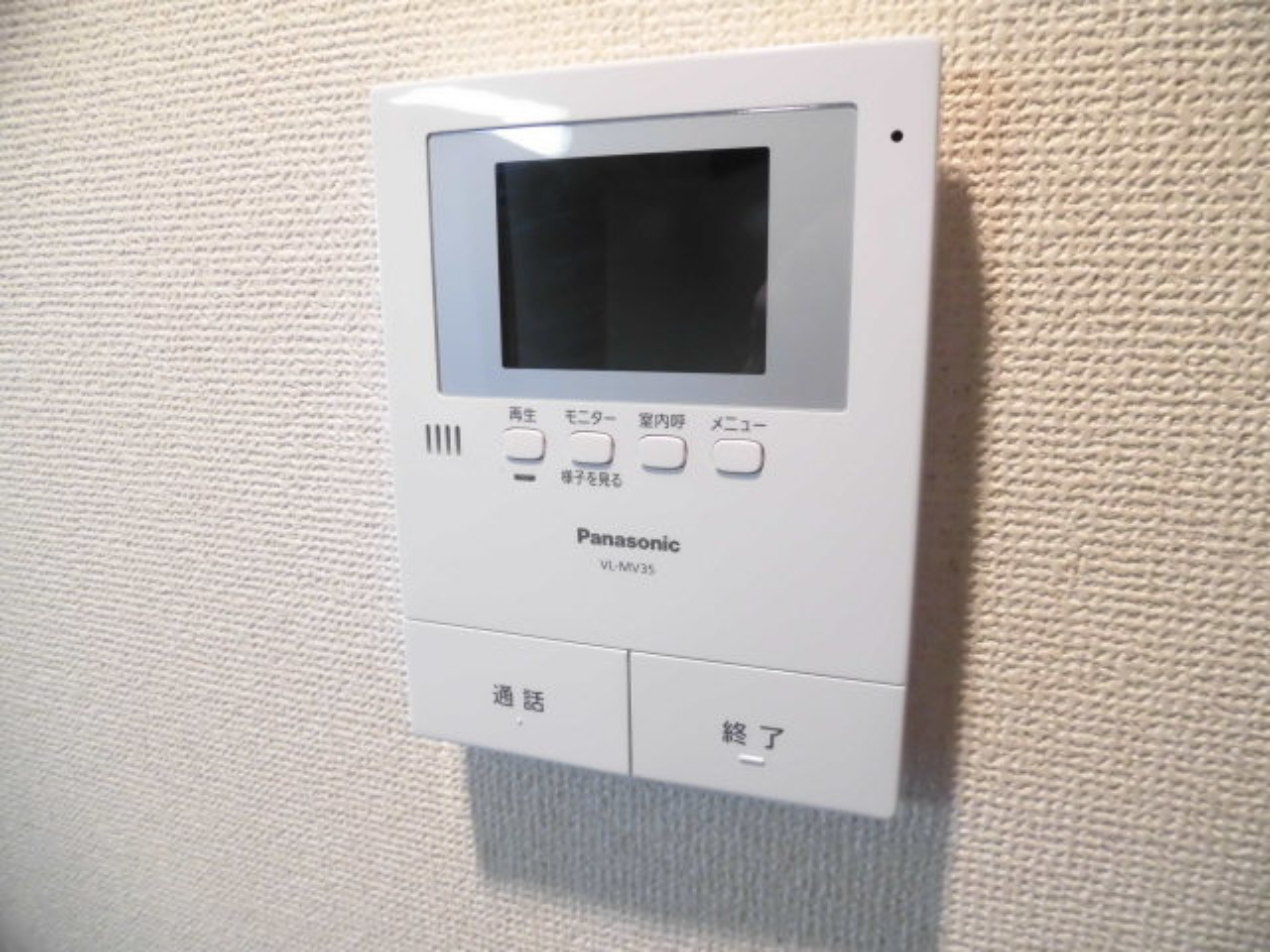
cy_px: 476
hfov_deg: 71.6
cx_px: 635
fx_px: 881
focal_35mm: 24
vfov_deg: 56.8
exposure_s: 1/25
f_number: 3.1
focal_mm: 4.3
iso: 500
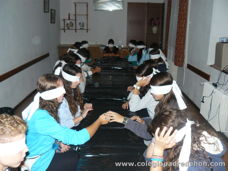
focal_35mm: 36
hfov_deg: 51.4
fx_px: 237
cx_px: 114
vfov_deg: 39.7
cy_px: 86
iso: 200
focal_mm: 6
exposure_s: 1/30
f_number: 2.8
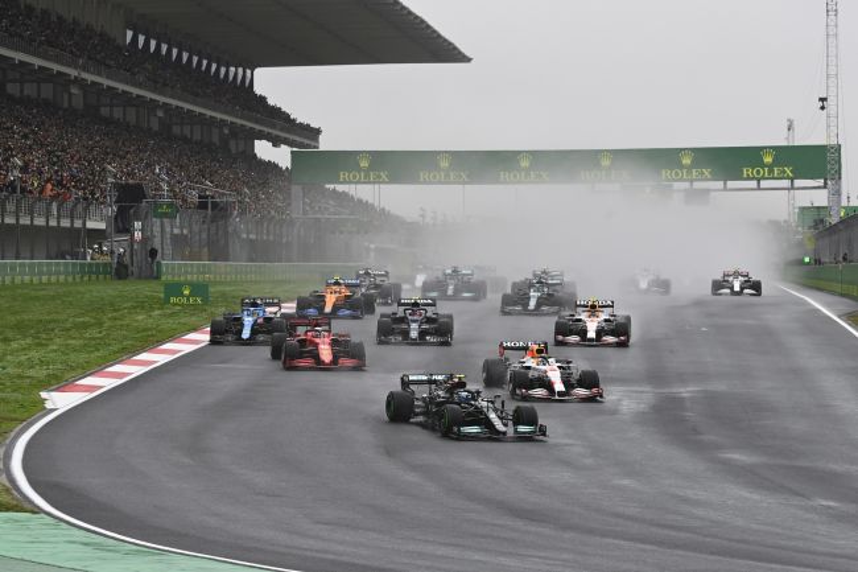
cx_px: 429
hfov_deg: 11.1
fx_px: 4408
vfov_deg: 7.4
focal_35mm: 185
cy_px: 286
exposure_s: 1/1000
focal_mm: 185
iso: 1000
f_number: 6.3
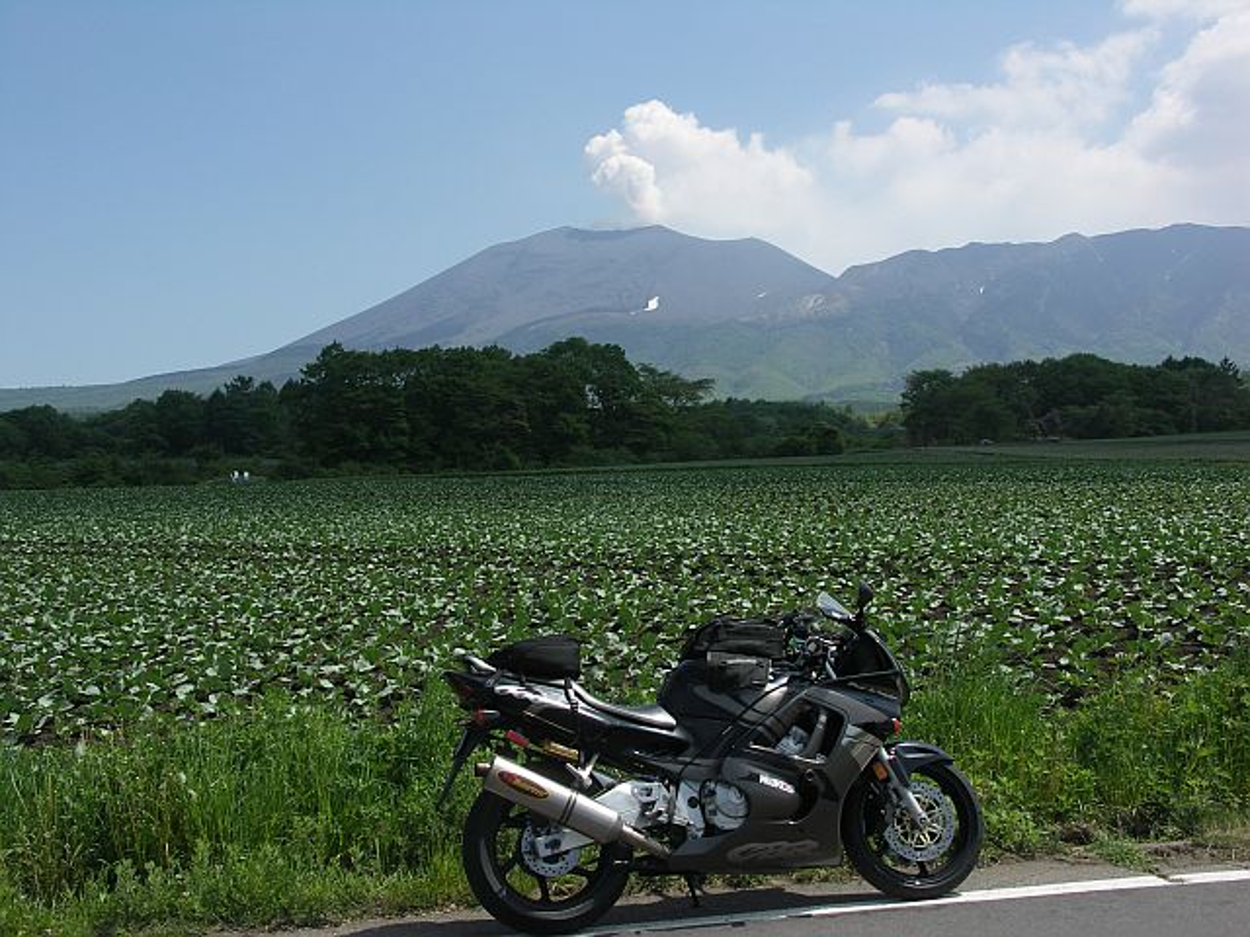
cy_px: 468
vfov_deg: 32.9
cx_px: 625
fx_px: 1589
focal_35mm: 44
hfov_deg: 42.9
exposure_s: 1/250
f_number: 6.3
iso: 50
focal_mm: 11.4
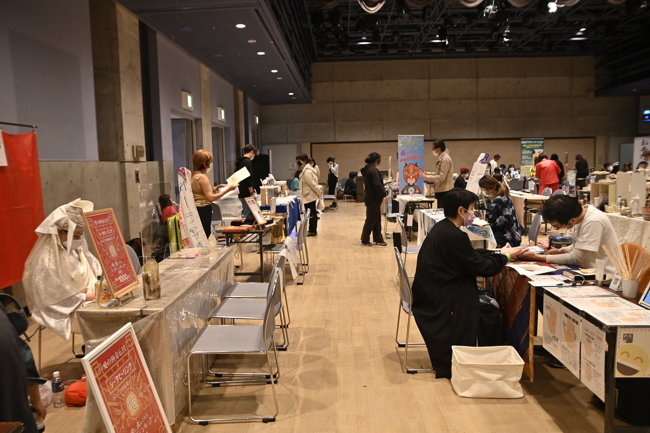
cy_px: 216
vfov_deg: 51.3
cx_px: 325
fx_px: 451
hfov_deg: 71.5
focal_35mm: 25
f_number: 2.8
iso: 400
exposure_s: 1/50
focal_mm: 17
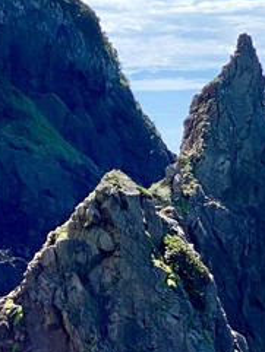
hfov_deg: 6.9
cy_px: 273
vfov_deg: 9.1
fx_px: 2203
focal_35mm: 216
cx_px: 13
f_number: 2
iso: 20
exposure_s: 1/1776
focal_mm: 6
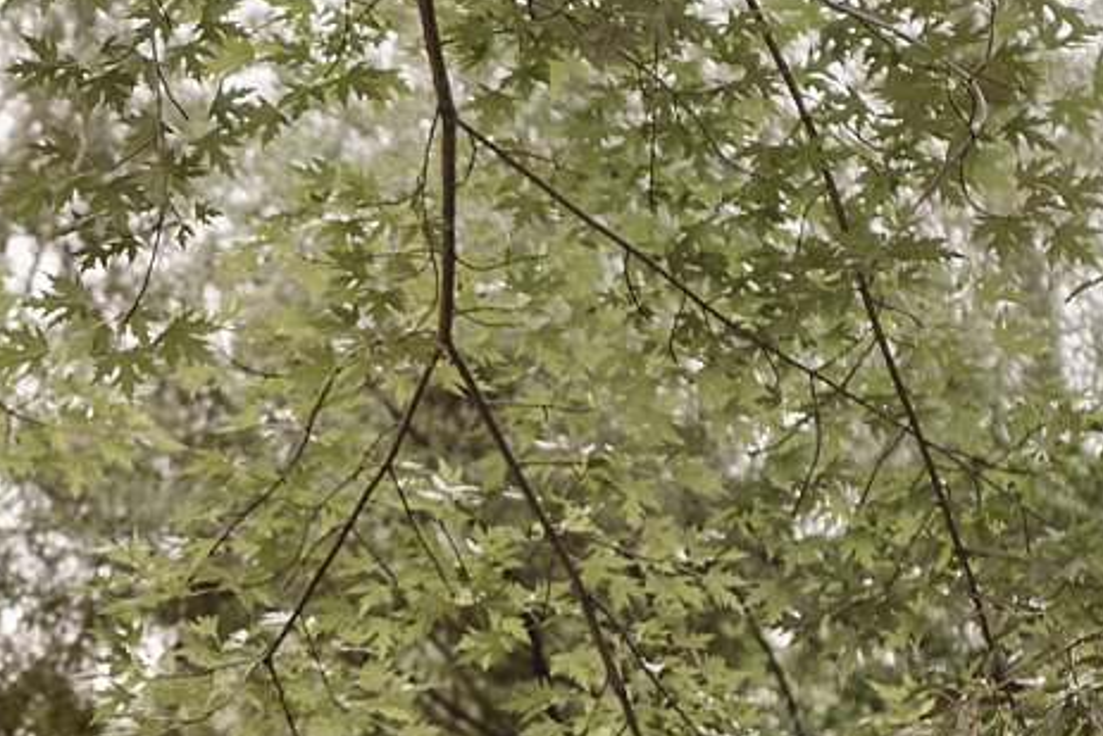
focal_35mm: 137
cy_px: 890
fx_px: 4199
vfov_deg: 9.9
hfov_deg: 14.6
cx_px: -136
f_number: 2.8
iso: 500
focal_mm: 31
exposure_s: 1/250
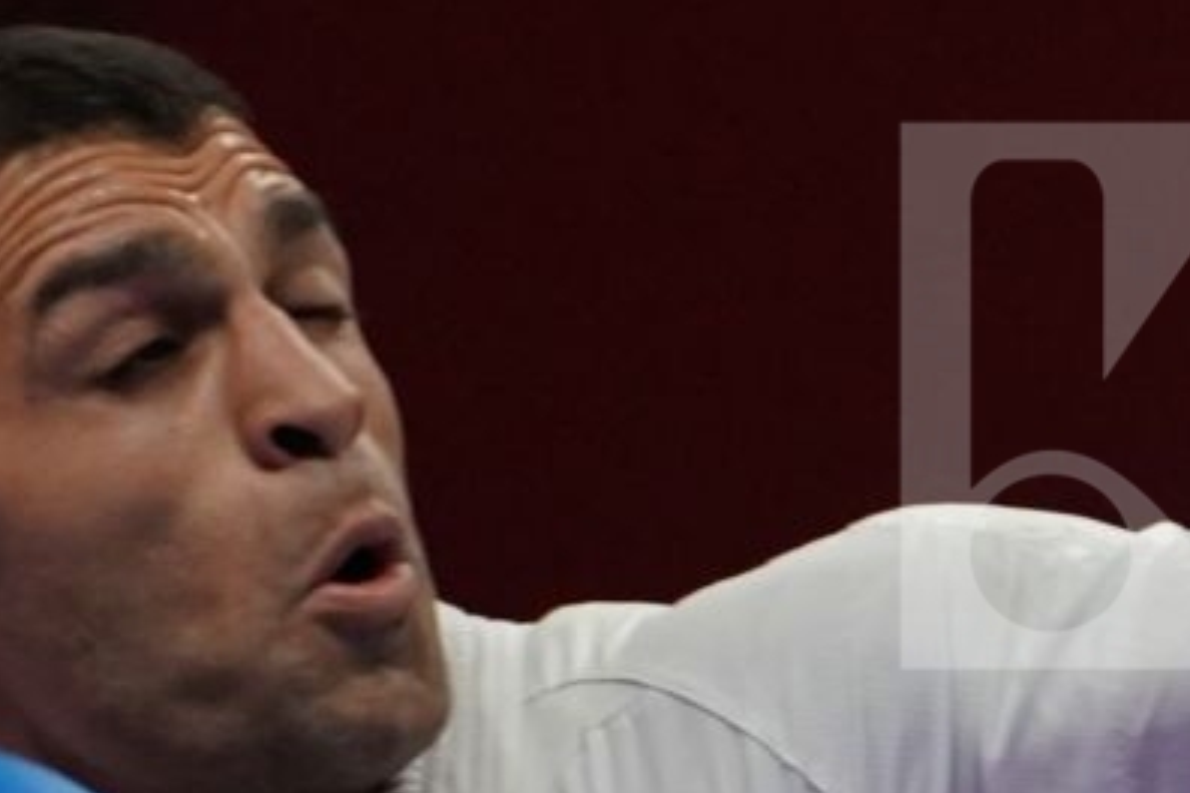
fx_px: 58140
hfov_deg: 1.2
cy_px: 396
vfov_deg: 0.8
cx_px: 2200
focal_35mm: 1759
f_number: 4
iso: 2000
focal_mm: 258
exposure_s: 1/1000
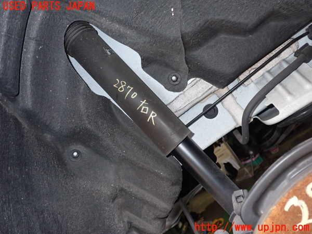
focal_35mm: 30
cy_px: 117
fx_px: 270
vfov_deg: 46.8
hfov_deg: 60.0
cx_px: 156
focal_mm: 5.4
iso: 400
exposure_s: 1/30
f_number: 6.3
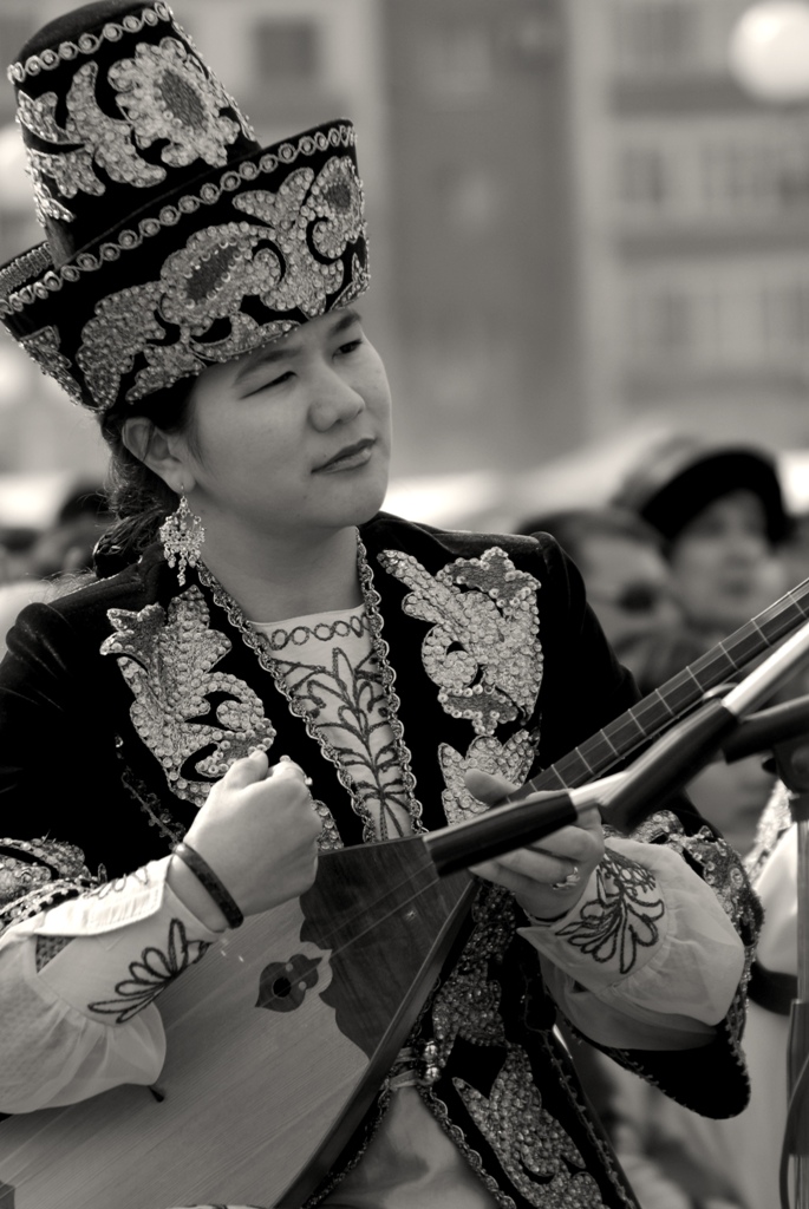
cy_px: 604
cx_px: 404
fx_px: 10088
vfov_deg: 6.9
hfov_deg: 4.6
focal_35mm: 300
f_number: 5.6
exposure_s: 1/500
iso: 200
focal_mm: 200
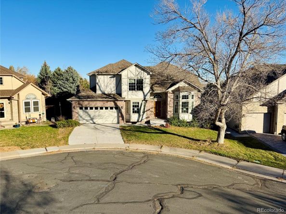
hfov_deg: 71.6
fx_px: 198
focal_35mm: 24
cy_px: 107
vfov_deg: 56.8
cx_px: 143
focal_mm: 6.76
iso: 80
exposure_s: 1/4975
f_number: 1.78
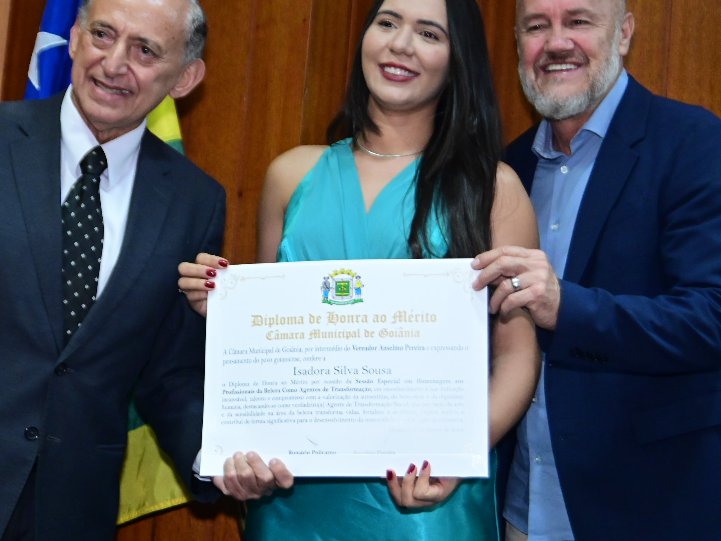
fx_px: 2042
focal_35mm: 98
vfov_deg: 15.1
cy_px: 265
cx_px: 309
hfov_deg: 20.0
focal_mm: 62
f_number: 5.6
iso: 5000
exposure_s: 1/250
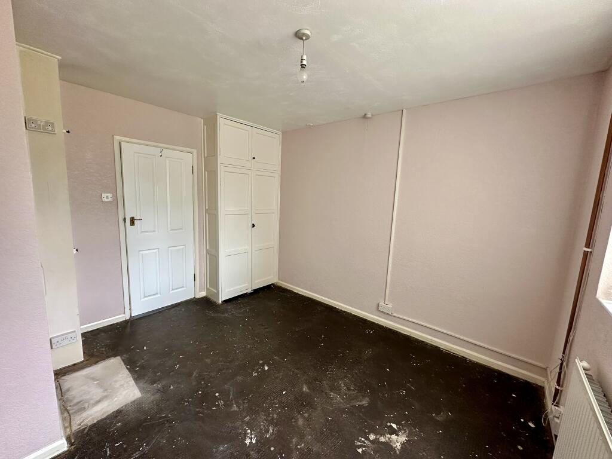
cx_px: 306
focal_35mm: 14
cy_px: 230
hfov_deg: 102.1
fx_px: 248
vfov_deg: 85.7
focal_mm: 2.22
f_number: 2.2
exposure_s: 1/99
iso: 125
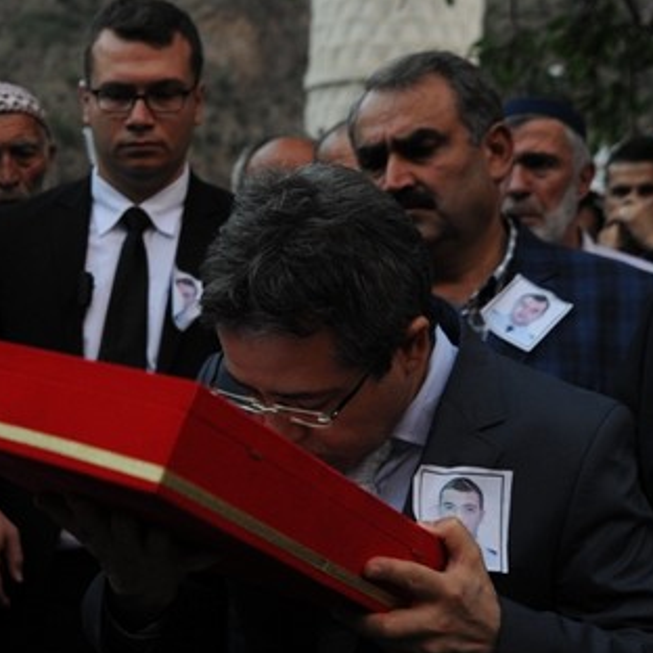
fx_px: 1558
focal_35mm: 73
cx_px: 109
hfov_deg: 23.2
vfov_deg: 23.6
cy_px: 391
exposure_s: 1/100
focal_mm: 40
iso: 1250
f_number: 4.5
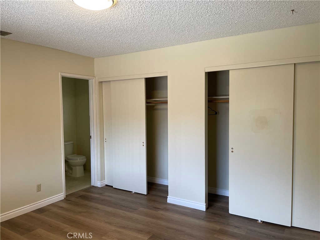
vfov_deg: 53.1
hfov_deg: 67.3
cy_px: 120
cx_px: 160
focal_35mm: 26
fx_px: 240
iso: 64
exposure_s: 1/60
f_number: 1.6
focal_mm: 5.1
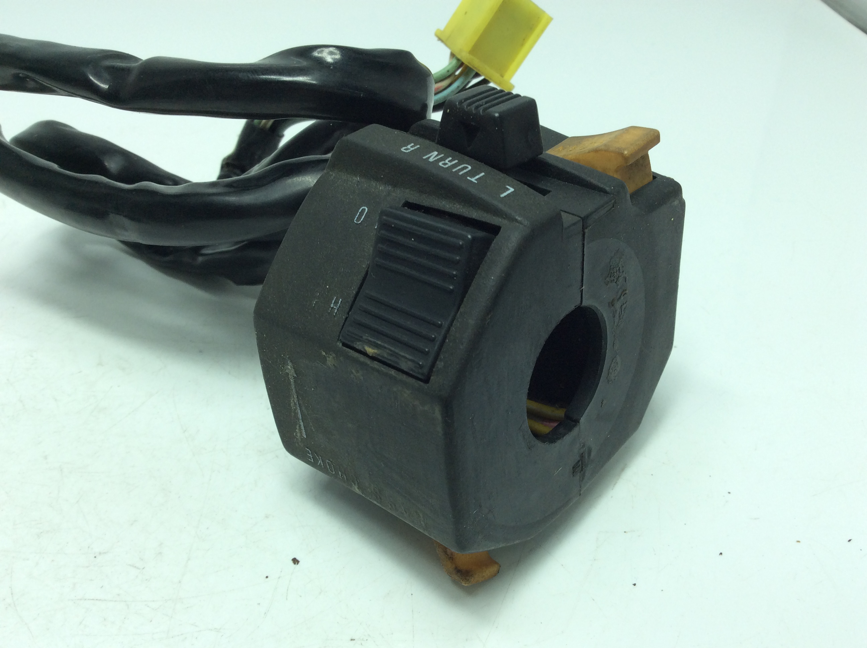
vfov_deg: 44.1
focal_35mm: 32
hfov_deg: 56.9
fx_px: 800
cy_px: 324
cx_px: 434
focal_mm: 3.3
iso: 32
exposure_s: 1/272
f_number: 2.4
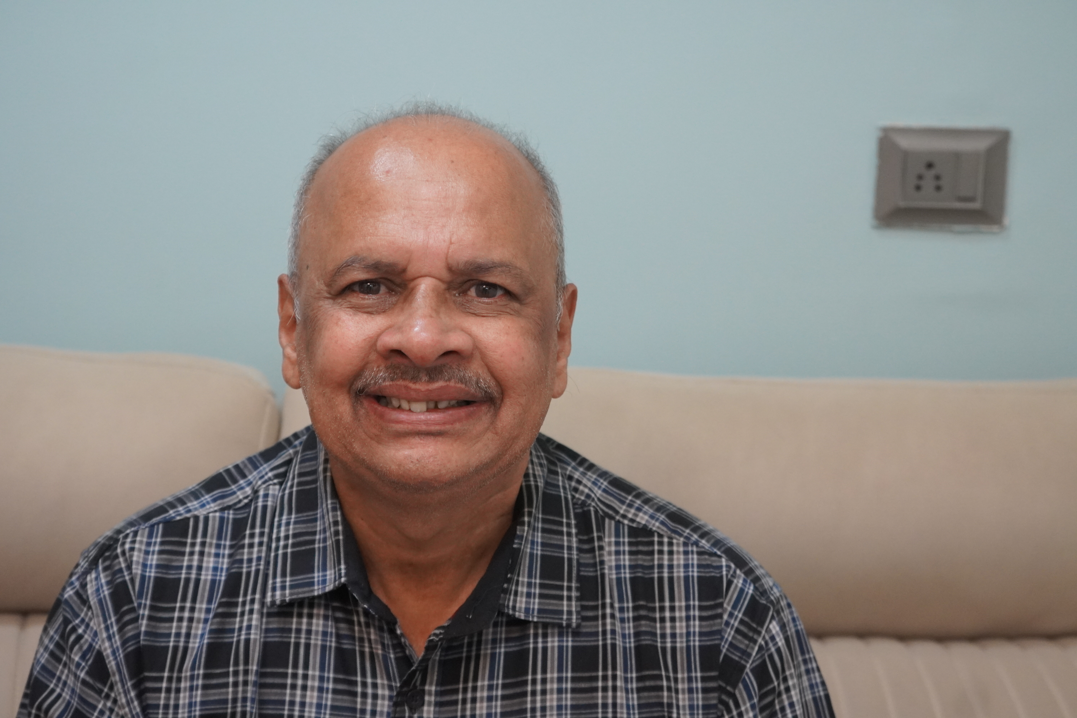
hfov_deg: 34.2
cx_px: 538
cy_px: 359
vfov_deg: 23.2
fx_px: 1750
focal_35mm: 58
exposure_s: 1/160
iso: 2000
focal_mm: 39
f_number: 4
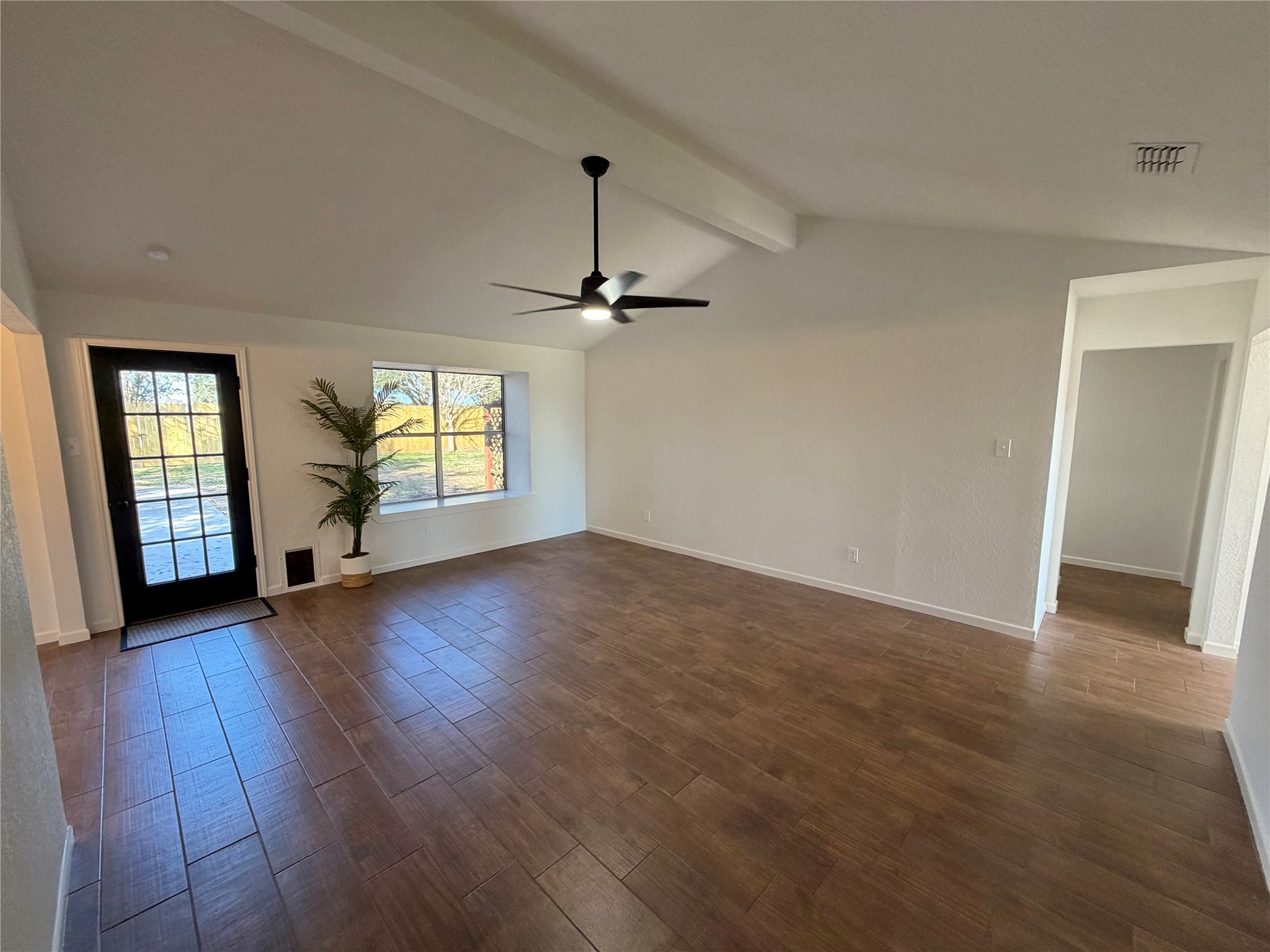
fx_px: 514
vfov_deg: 85.7
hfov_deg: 102.1
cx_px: 635
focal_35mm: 14
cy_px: 476
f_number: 2.2
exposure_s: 1/60
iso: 200
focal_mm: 2.22
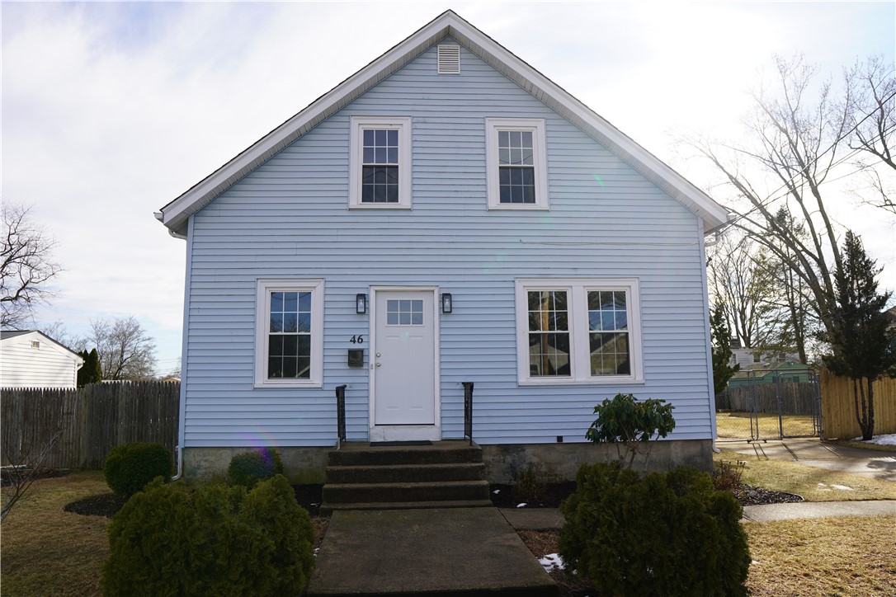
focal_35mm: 24
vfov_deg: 53.1
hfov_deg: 73.7
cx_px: 448
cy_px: 298
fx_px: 597
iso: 100
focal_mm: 16
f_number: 5
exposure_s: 1/500
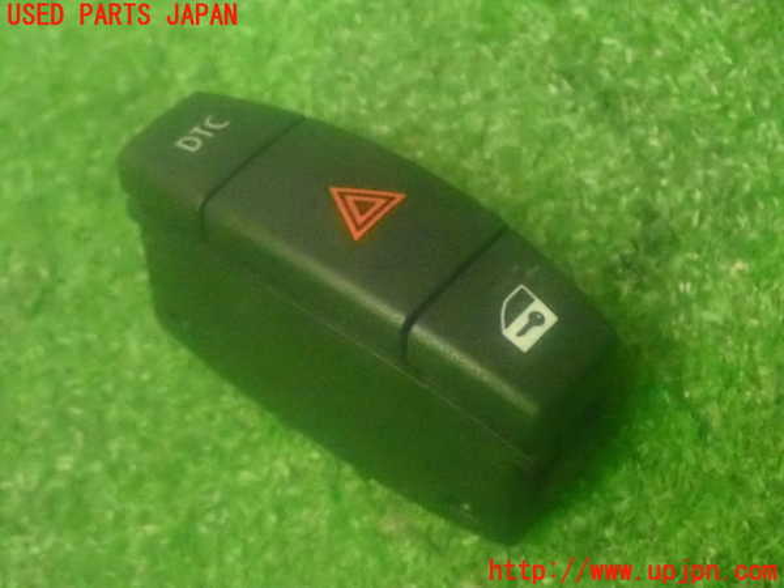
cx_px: 392
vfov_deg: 19.9
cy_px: 294
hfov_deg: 26.3
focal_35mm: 74
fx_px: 1676
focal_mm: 13.47
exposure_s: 1/40
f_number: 4.2
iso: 6400
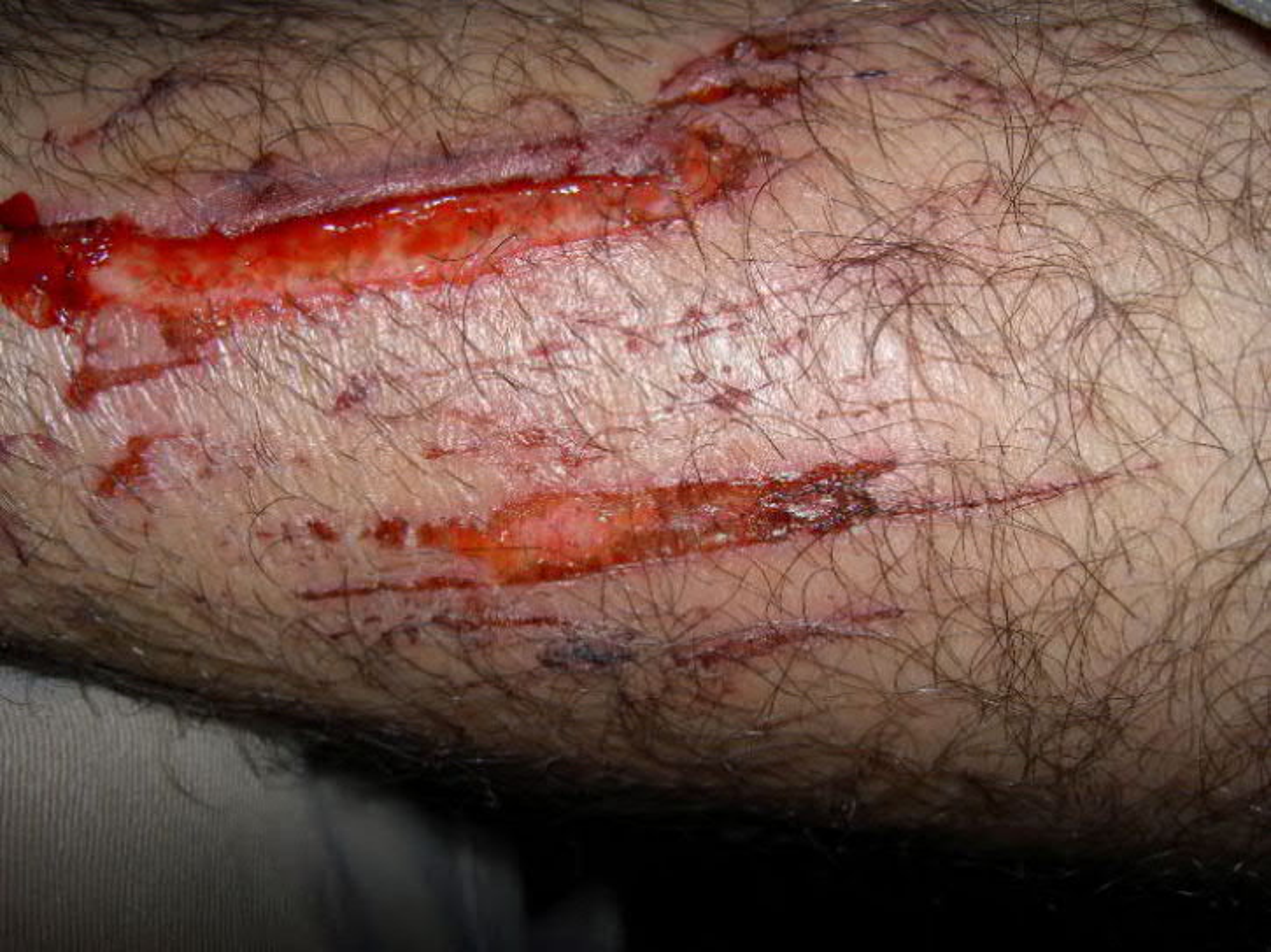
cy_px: 476
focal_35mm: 39
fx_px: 1431
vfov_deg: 36.8
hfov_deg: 47.9
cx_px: 636
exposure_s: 1/60
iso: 100
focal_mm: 8
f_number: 2.8
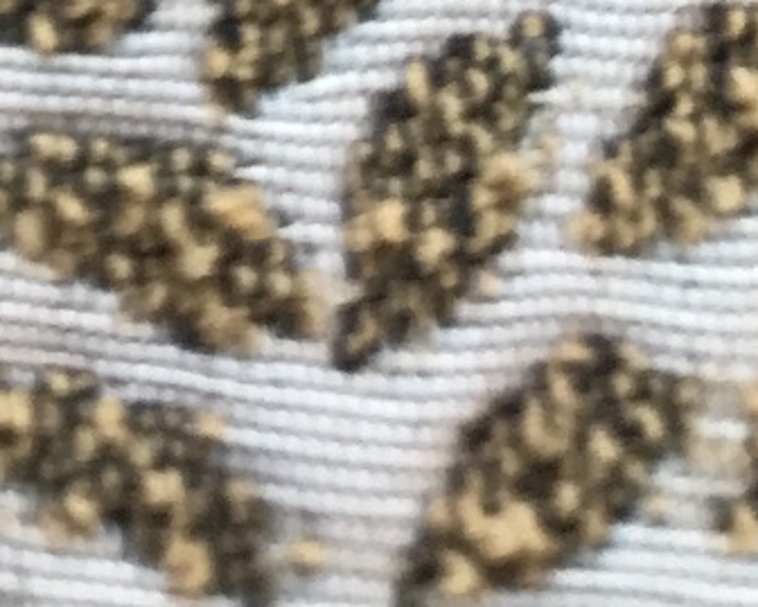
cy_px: -1365
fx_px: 3680
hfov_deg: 10.9
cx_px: -652
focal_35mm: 164
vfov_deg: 7.8
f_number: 1.8
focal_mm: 3.99
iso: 32
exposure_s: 1/120
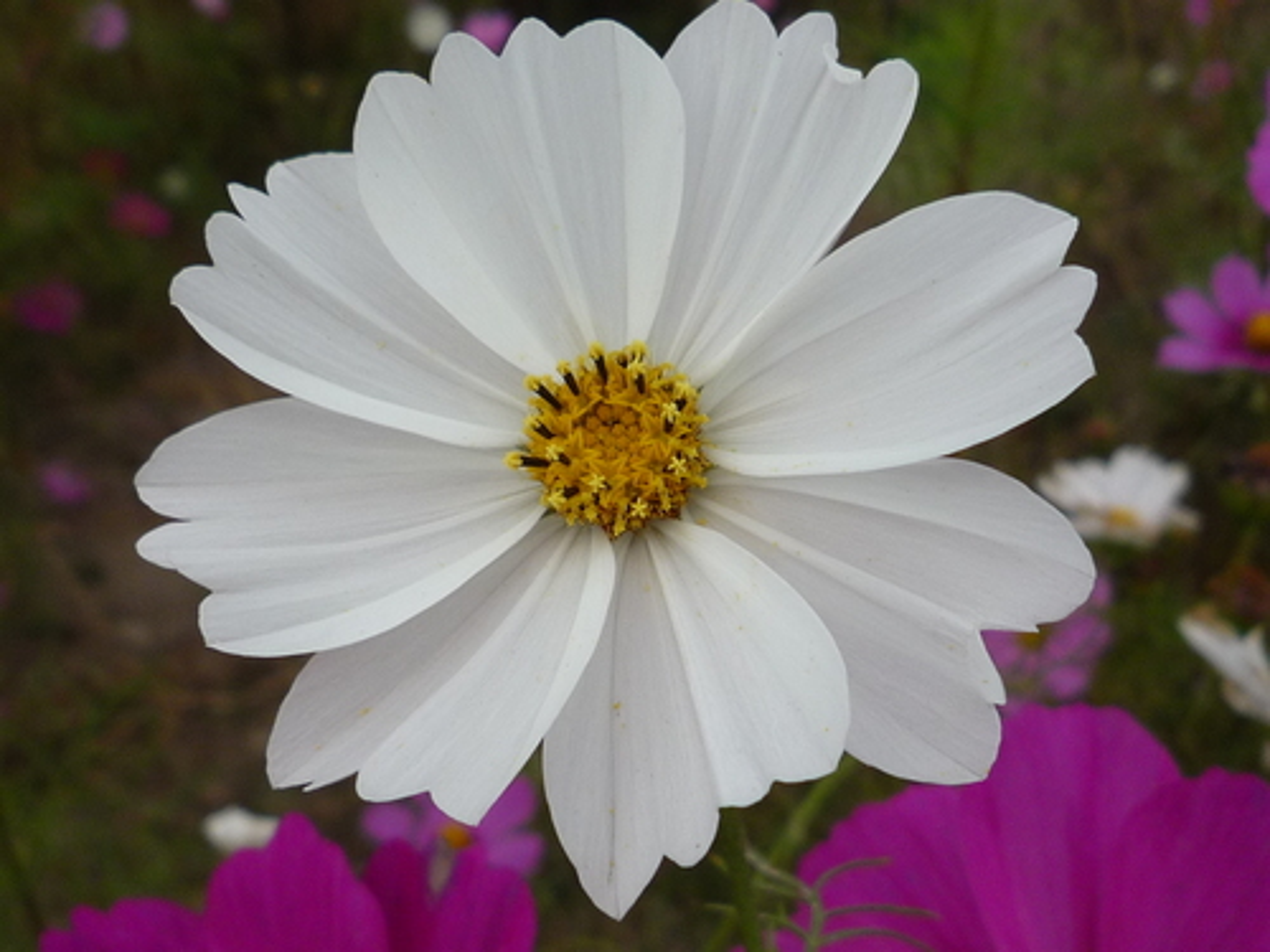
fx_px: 1688
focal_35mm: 46
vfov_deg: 31.5
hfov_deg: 41.2
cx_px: 635
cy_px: 476
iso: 100
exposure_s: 1/500
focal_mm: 4.5
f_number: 3.2
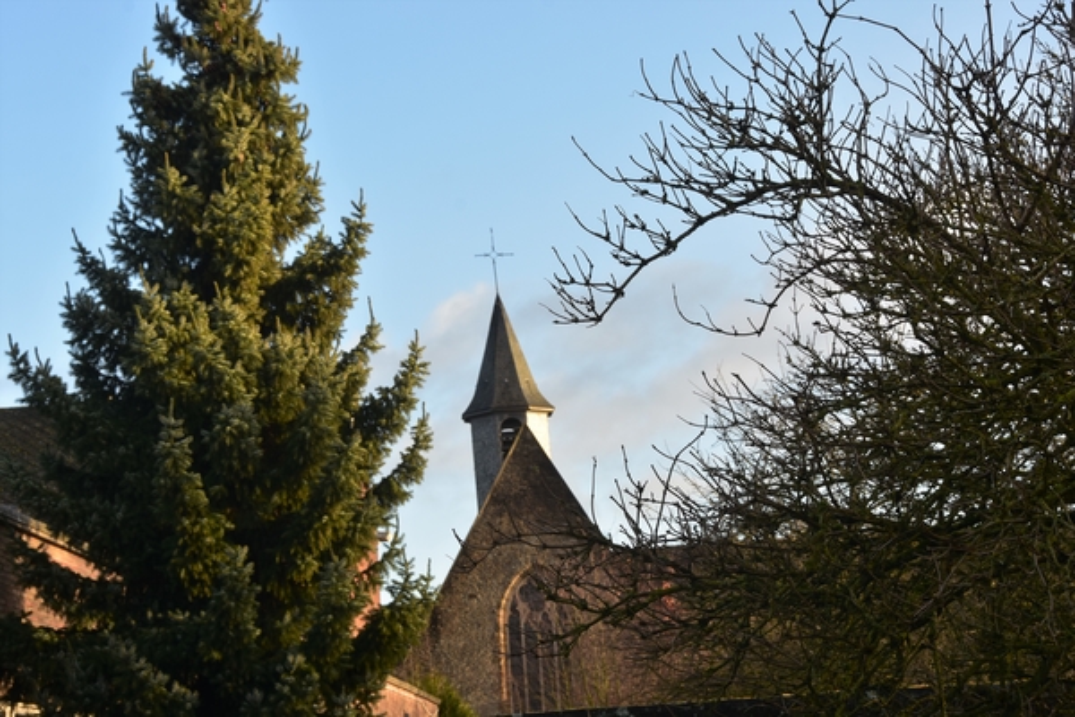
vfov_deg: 18.2
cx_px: 538
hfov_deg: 27.0
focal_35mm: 75
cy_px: 358
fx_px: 2239
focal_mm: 50
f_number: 10
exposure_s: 1/80
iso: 200
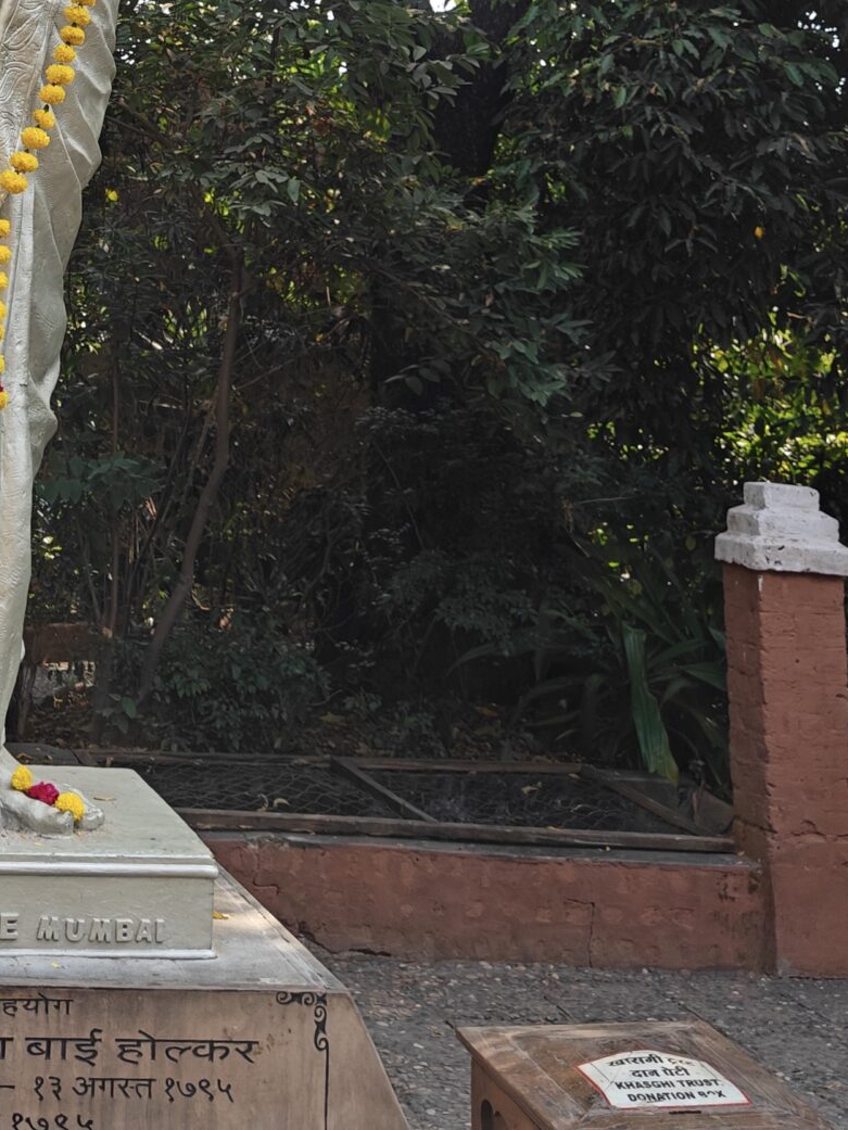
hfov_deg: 24.0
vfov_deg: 29.7
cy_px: -87
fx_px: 1927
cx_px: 53
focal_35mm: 59
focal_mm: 5.59
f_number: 1.8
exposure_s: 1/1111
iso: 50
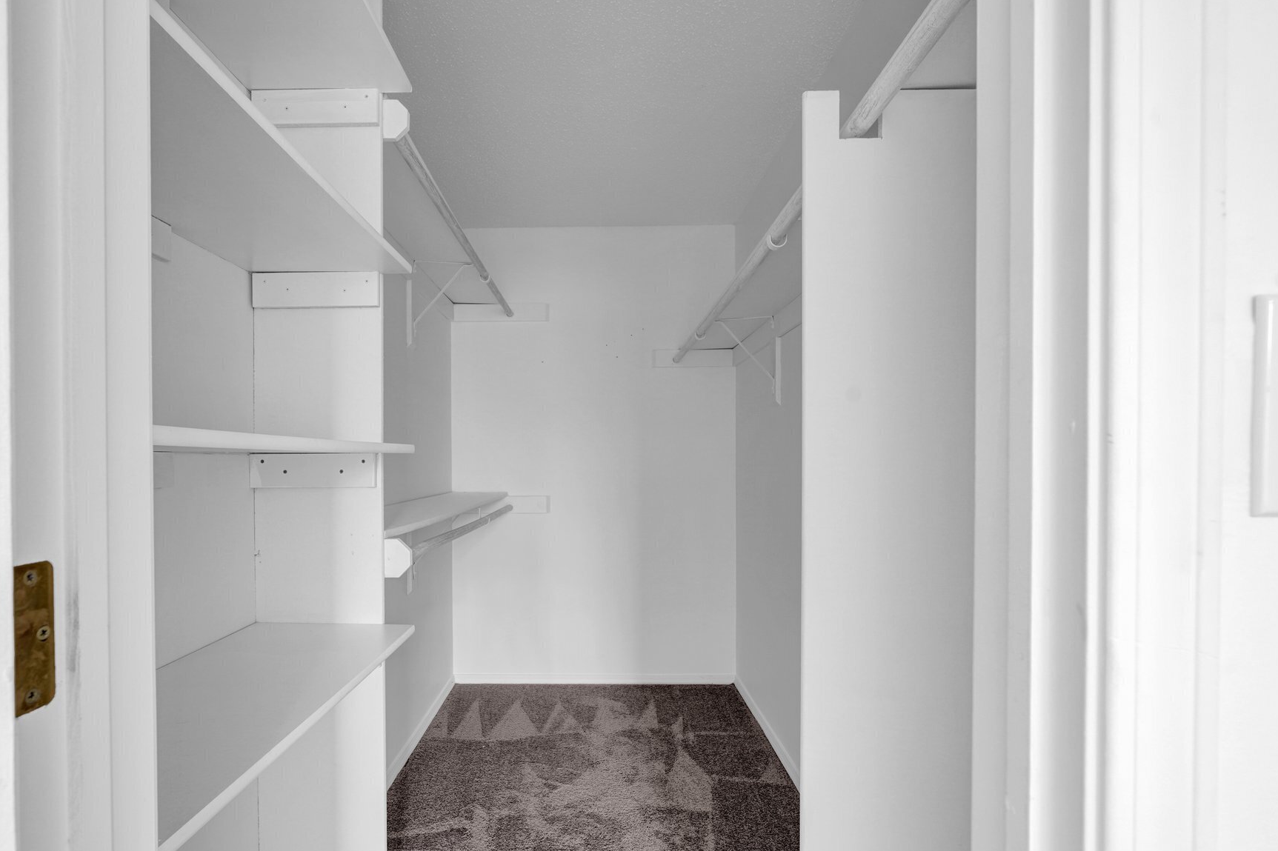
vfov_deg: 64.3
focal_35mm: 19
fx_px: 674
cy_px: 472
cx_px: 594
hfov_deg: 86.8
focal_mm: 16
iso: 100
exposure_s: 2.5
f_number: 8
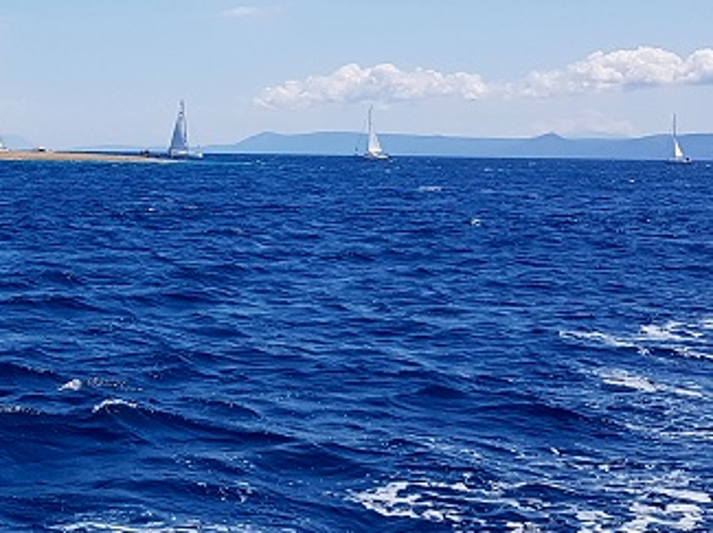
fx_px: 1646
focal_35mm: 80
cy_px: 214
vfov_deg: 18.4
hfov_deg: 23.5
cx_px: 14
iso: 50
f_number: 1.7
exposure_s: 1/2840
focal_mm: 4.2
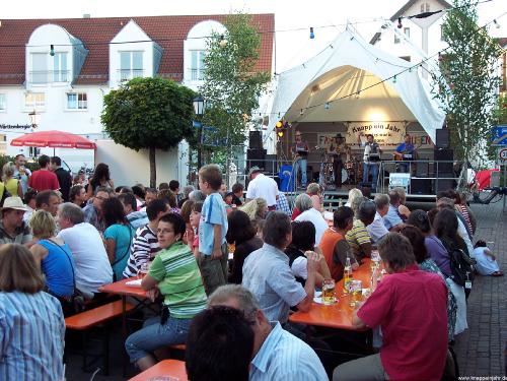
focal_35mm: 39
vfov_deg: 36.8
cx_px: 254
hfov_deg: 47.9
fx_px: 571
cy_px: 190
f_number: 3.4
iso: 100
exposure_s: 1/60
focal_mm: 8
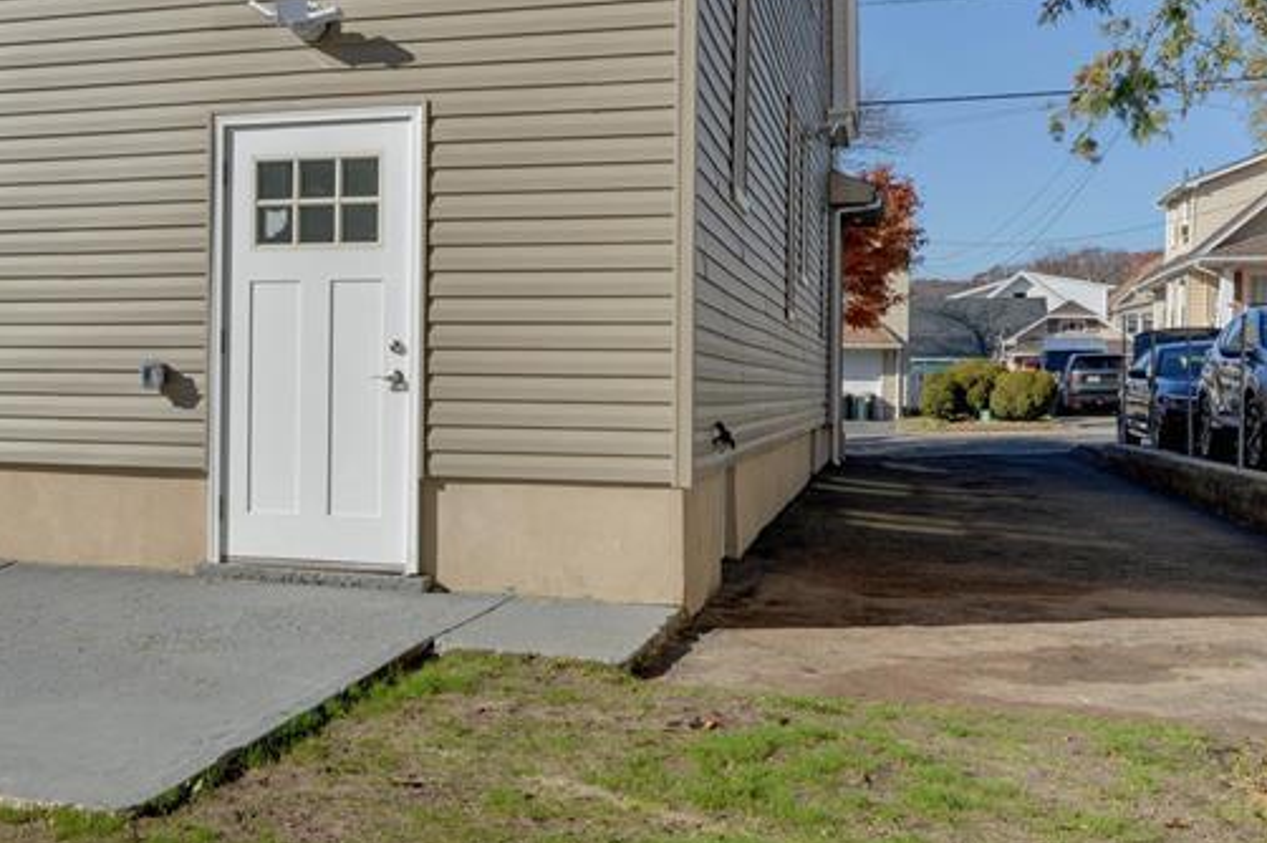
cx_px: 300
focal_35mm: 49
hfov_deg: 39.2
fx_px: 1723
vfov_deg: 27.5
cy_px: 427
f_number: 9
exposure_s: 1/250
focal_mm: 24
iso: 200
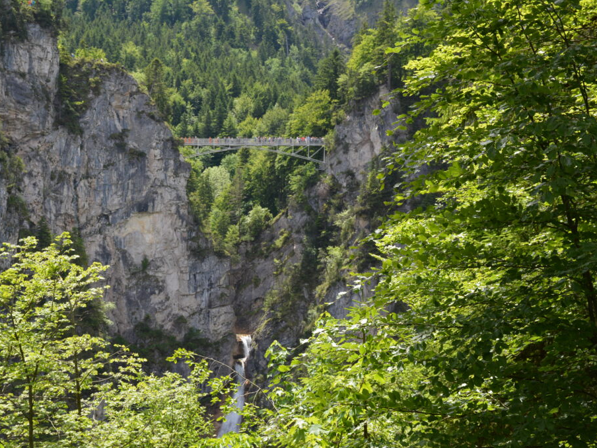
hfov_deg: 26.5
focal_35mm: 74
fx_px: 1268
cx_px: 262
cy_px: 225
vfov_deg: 20.0
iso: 320
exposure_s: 1/250
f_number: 9
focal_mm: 45
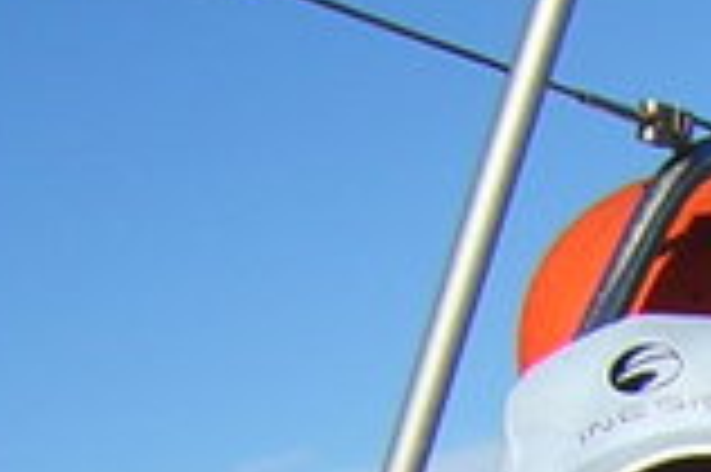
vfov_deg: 7.8
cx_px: 1512
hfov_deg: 11.0
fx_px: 3275
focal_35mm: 166
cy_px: 1041
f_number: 5.2
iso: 100
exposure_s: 1/481
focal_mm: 4.7
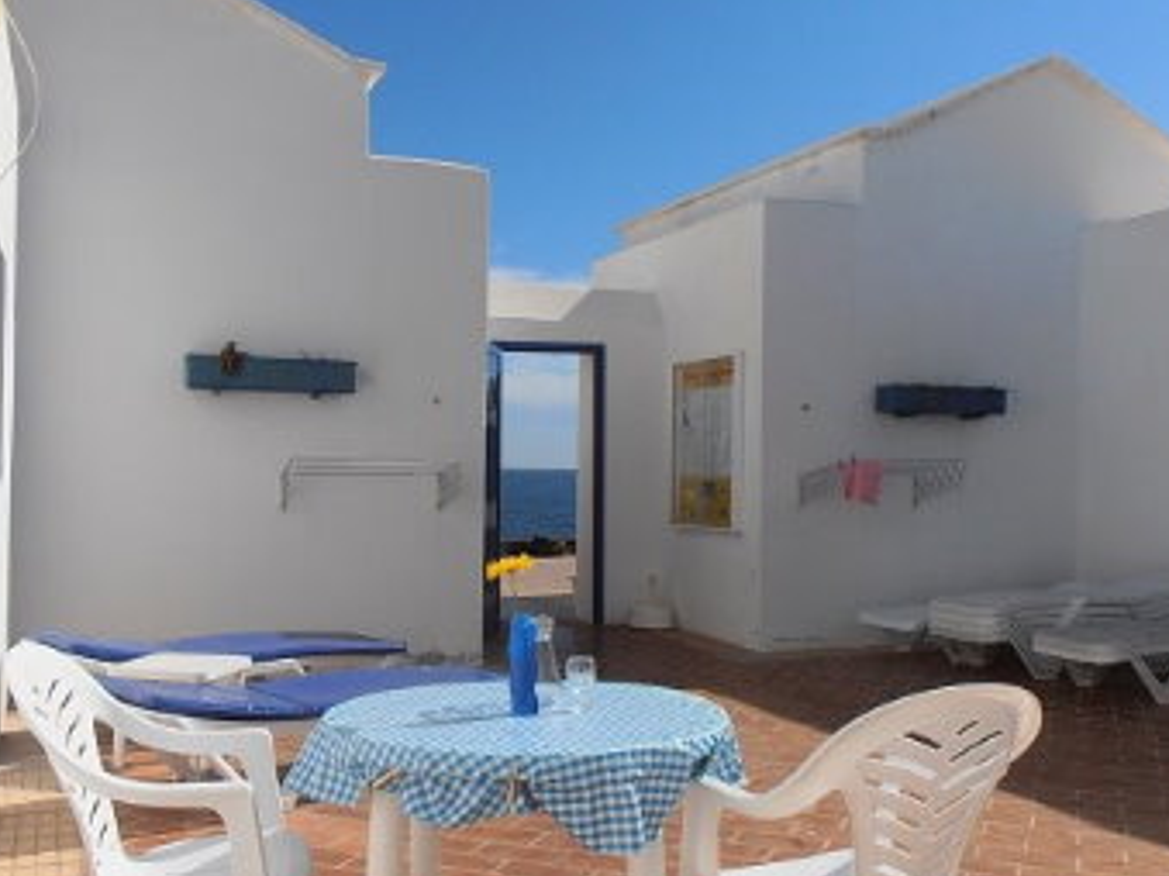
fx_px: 1148
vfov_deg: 41.7
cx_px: 497
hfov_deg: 53.8
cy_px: 472
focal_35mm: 34
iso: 80
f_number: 7.9
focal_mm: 4.2
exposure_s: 1/640
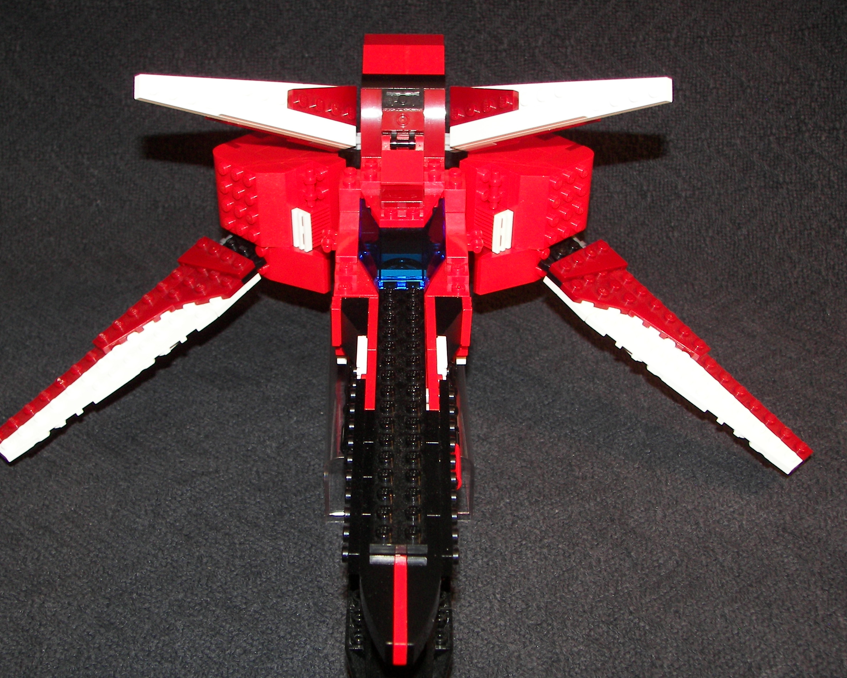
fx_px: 1328
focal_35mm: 53
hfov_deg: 35.4
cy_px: 342
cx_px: 398
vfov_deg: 28.6
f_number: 2.8
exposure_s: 1/30
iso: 100
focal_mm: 8.3
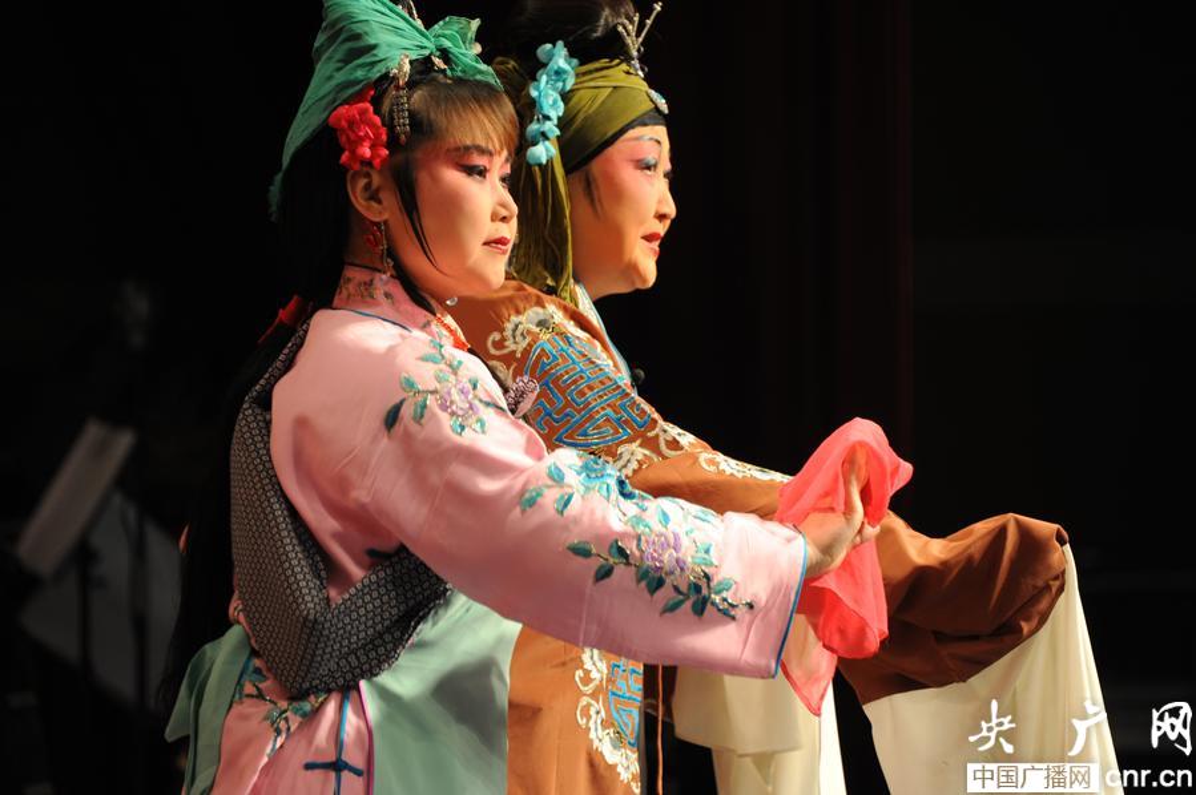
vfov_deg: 4.6
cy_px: 398
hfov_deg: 6.9
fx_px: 9959
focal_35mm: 300
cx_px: 598
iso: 800
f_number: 5.6
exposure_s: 1/80
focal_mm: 300
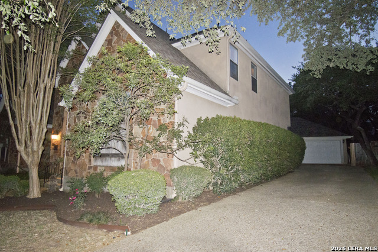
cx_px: 189
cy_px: 126
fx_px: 220
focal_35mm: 21
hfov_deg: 81.2
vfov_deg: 59.4
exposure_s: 1/60
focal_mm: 14
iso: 3200
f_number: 5
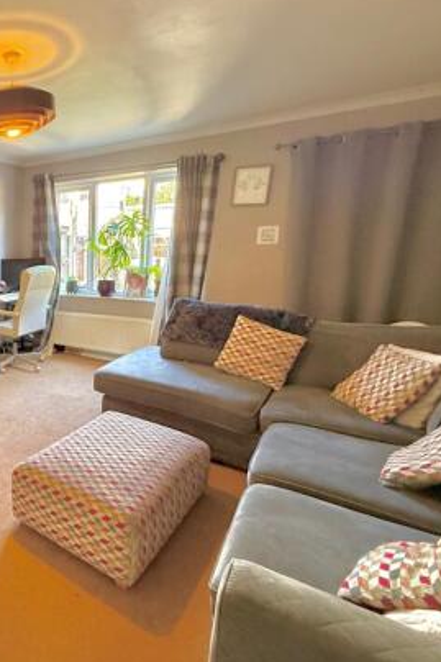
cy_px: 320
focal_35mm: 21
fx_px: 386
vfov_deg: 81.2
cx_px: -7
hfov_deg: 48.2
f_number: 2.2
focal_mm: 2.22
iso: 400
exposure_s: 1/50
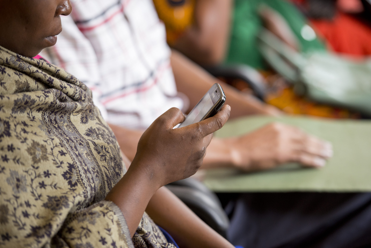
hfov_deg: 13.2
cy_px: 124
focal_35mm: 155
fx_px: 1598
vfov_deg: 8.9
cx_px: 186
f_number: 3.2
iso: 1600
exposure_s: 1/500
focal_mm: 155
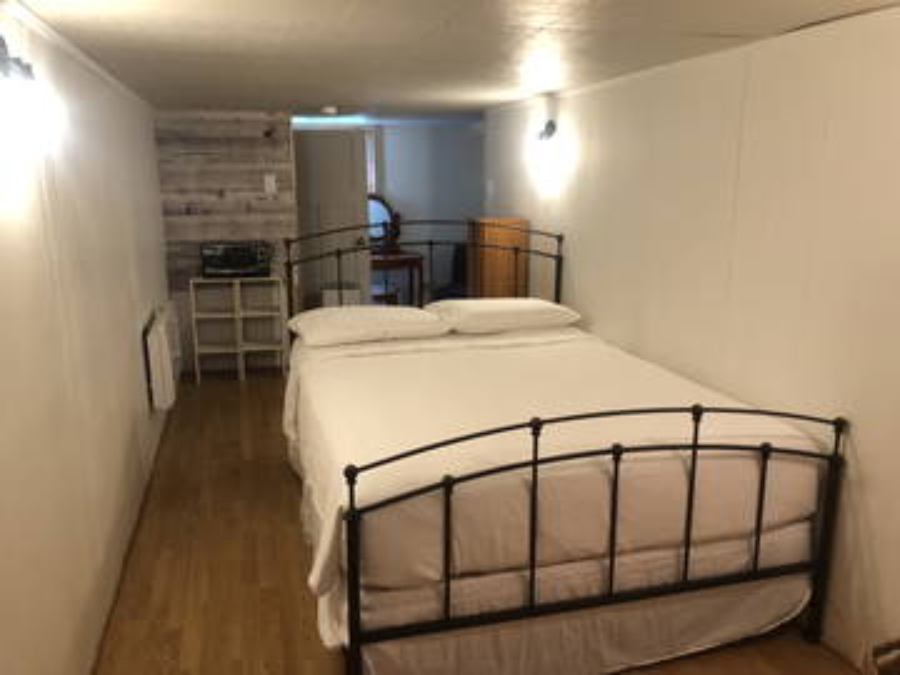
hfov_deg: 63.4
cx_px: 450
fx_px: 728
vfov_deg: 49.7
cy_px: 338
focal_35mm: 28
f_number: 1.8
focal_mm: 3.99
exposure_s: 1/15
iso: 100
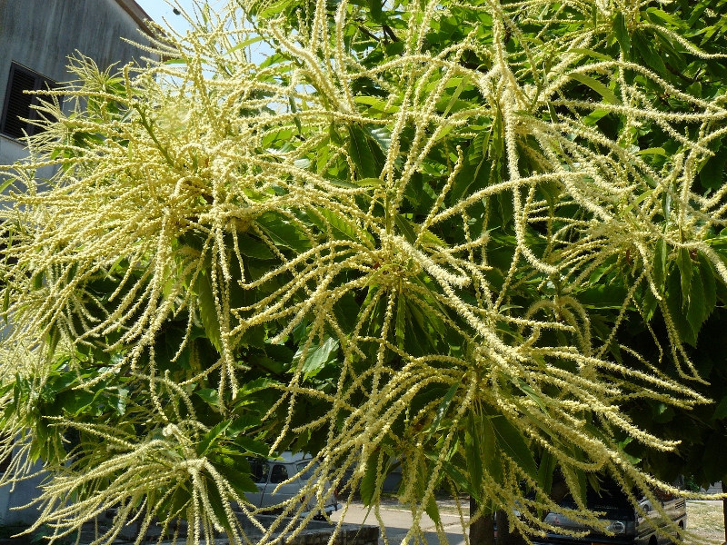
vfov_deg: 39.7
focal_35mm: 36
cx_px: 364
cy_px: 272
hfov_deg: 51.4
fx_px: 756
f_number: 5.6
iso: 100
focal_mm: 6
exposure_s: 1/250
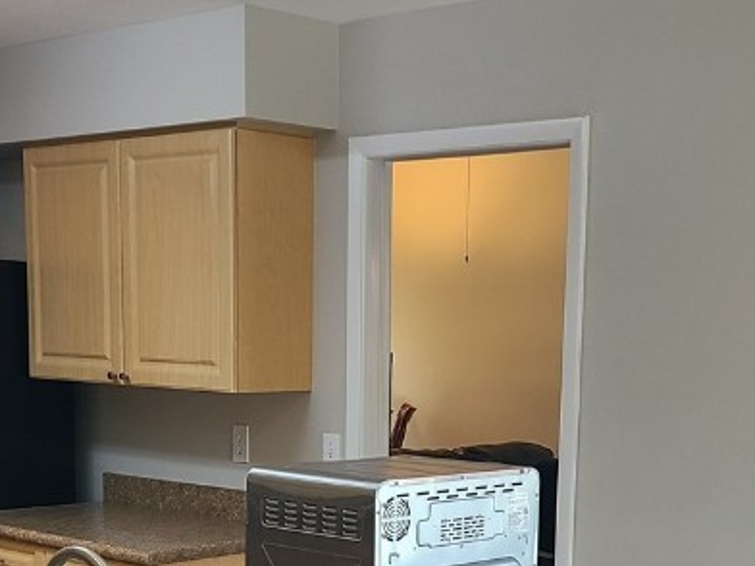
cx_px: 458
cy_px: 583
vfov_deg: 20.8
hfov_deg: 28.5
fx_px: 1483
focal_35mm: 68
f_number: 1.8
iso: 80
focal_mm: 5.4
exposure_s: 1/60
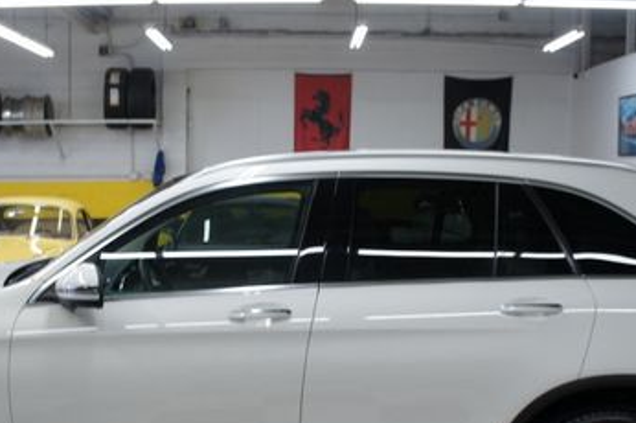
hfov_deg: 39.5
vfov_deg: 26.8
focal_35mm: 50
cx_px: 254
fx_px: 882
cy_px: 283
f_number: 4
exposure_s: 1/40
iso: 200
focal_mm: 18
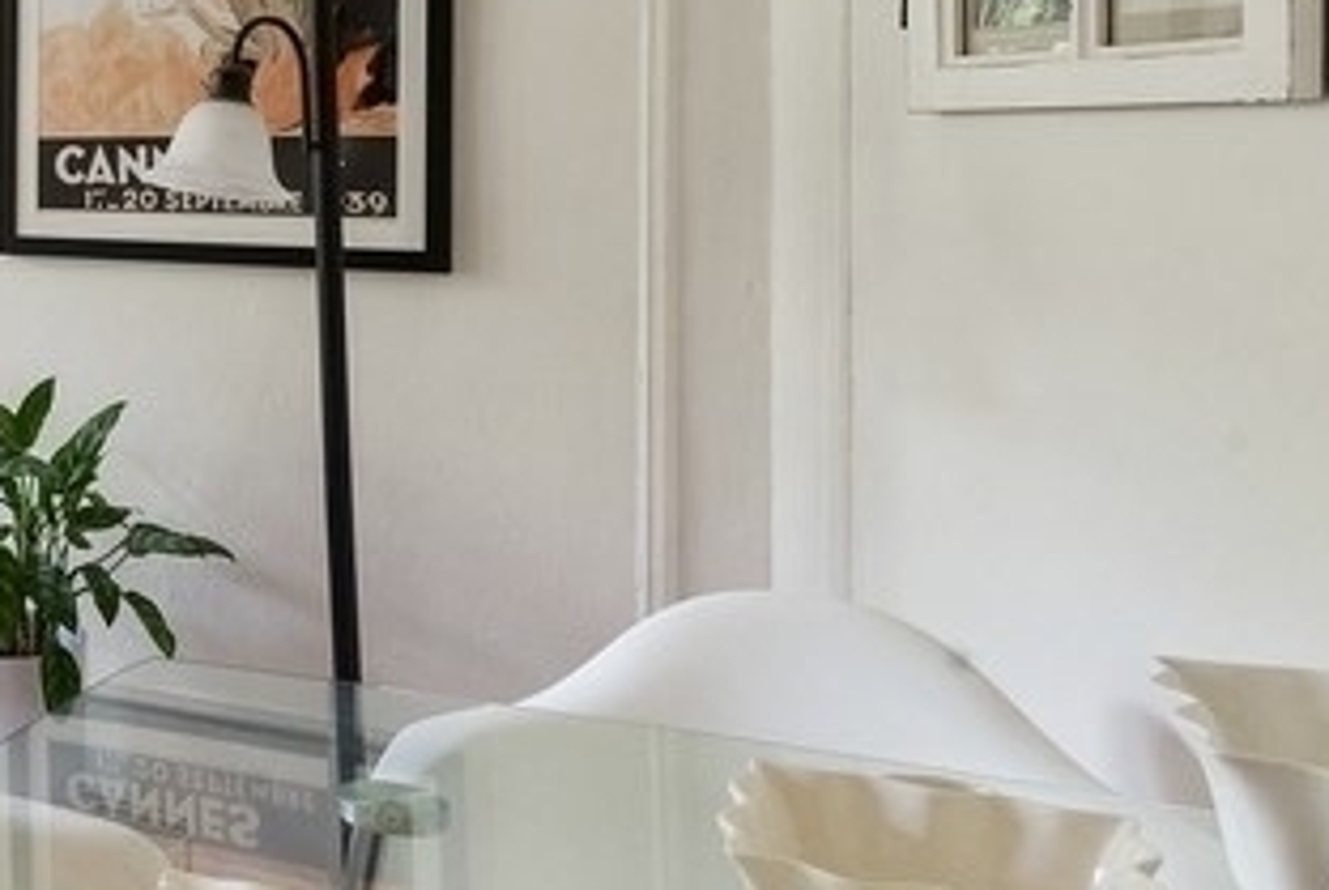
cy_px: 196
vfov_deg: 28.8
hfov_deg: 31.4
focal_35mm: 46
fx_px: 1701
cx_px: -452
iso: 3200
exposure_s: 1/15
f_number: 11
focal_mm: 16
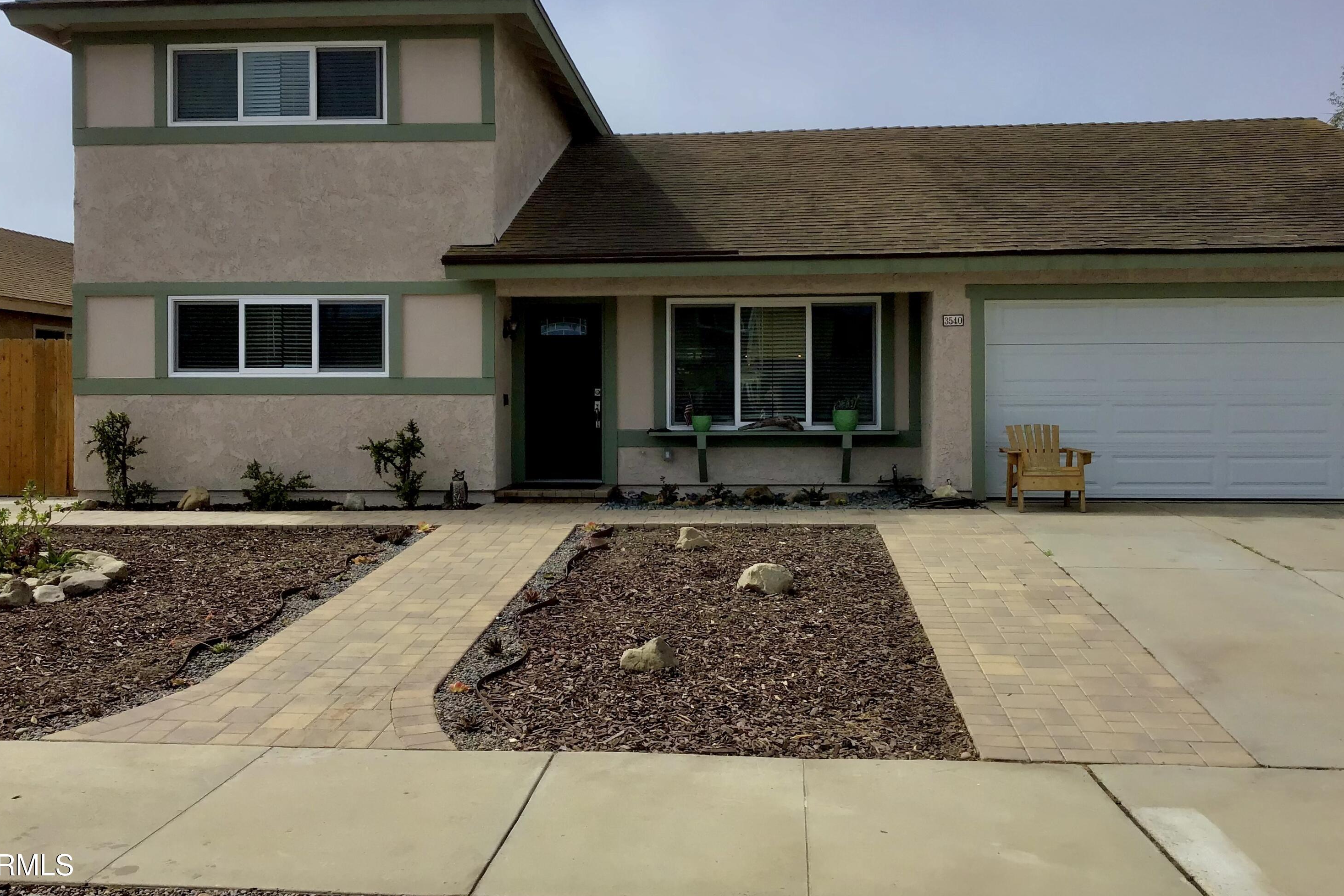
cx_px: 659
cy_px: 388
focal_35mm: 33
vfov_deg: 39.9
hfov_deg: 57.2
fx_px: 1232
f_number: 2.4
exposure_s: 1/1852
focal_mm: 3.3
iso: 25
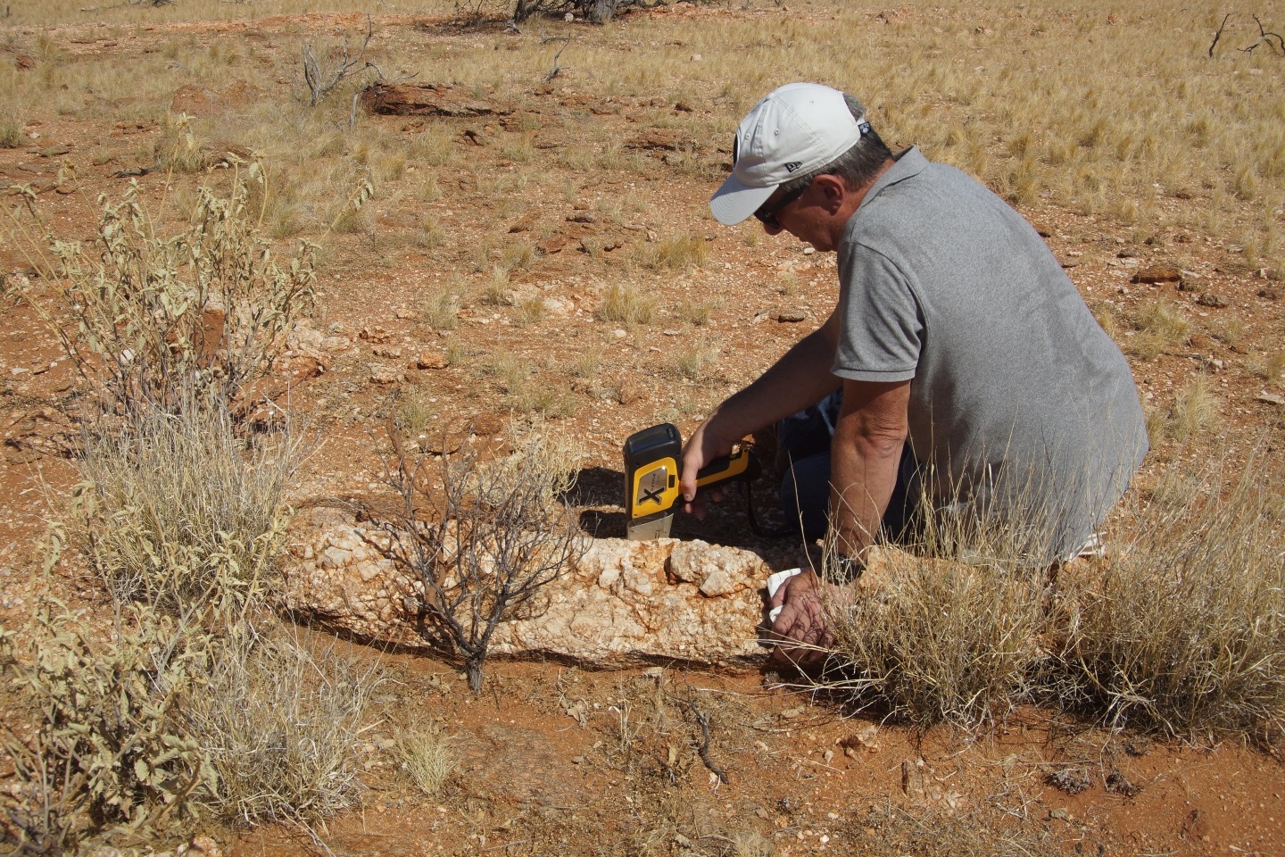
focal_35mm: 36
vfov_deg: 36.9
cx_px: 642
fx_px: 1285
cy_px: 428
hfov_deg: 53.1
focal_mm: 24
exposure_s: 1/500
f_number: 8
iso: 100
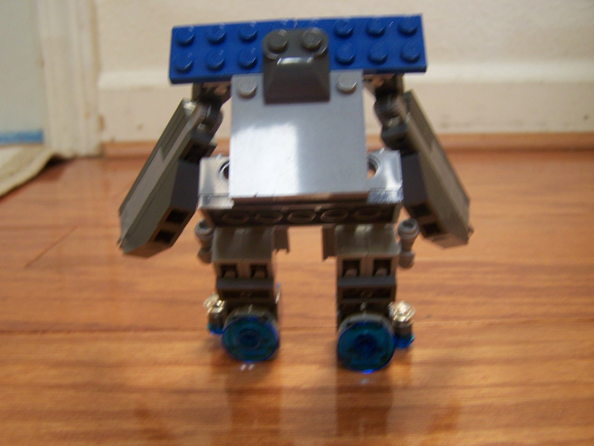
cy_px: 223
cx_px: 297
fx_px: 652
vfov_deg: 37.7
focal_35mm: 38
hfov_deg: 49.0
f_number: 2.8
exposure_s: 1/30
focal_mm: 6.3
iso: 160
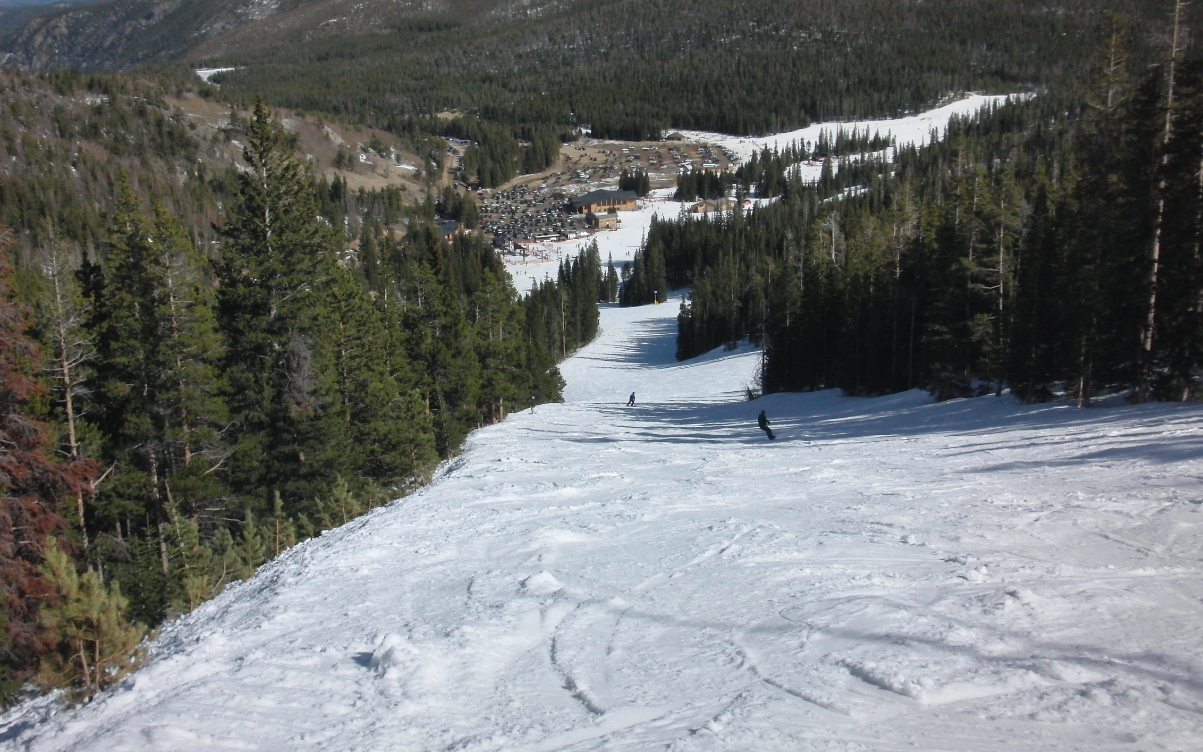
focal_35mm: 41
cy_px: 321
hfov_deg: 48.2
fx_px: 1344
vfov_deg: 31.2
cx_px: 591
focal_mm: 6.66
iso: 100
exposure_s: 1/640
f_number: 7.1
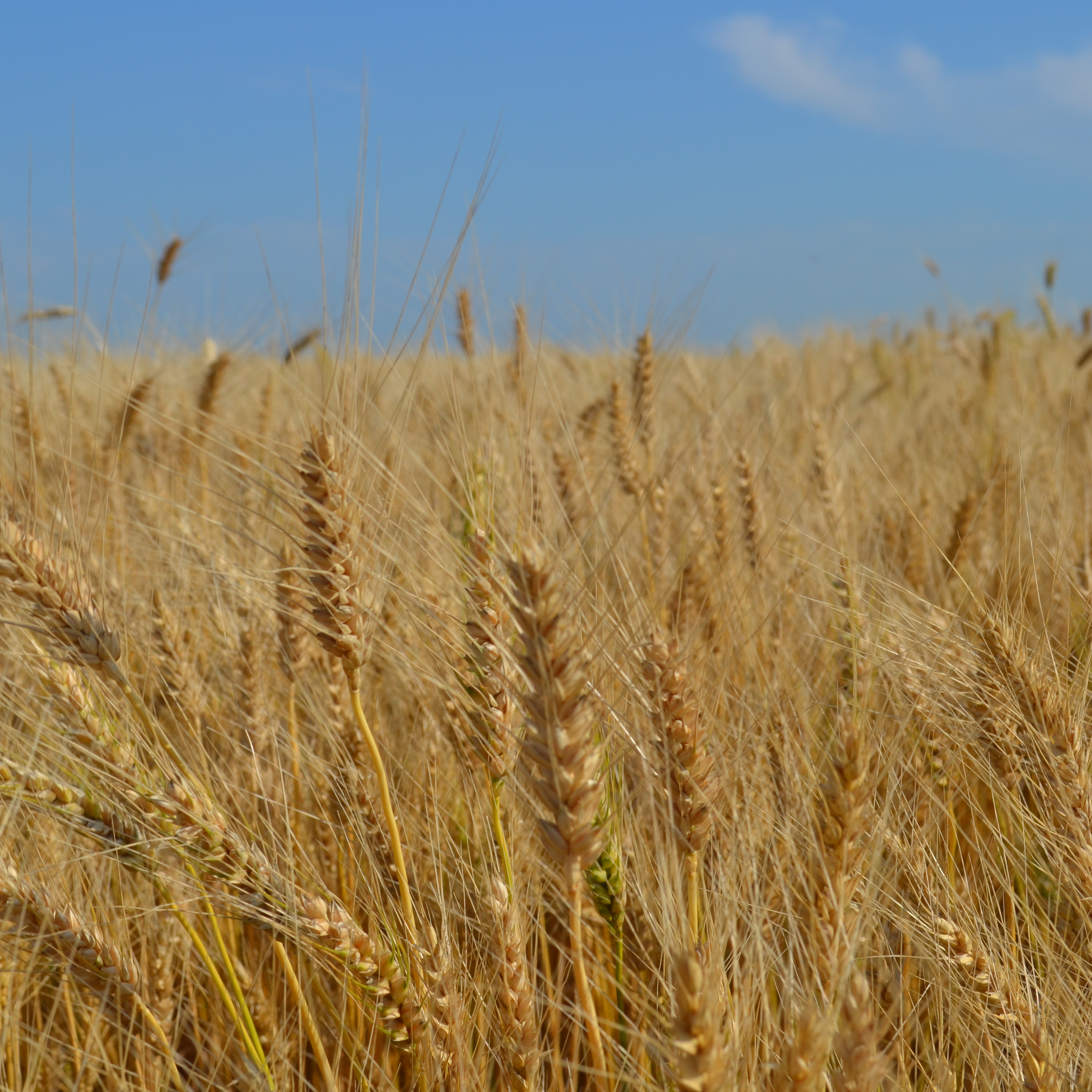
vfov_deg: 29.6
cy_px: 547
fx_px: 2070
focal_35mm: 58
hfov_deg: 29.5
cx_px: 497
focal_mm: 30
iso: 100
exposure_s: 1/320
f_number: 8
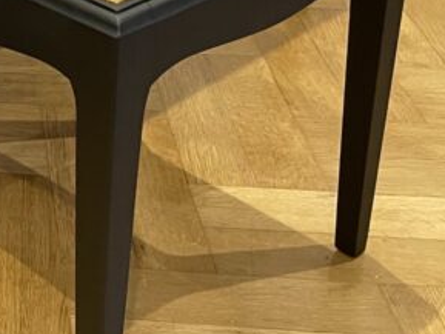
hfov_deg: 18.8
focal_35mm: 92
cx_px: -216
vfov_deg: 15.2
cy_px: -112
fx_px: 1183
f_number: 1.6
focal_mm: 4.2
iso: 500
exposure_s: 1/60
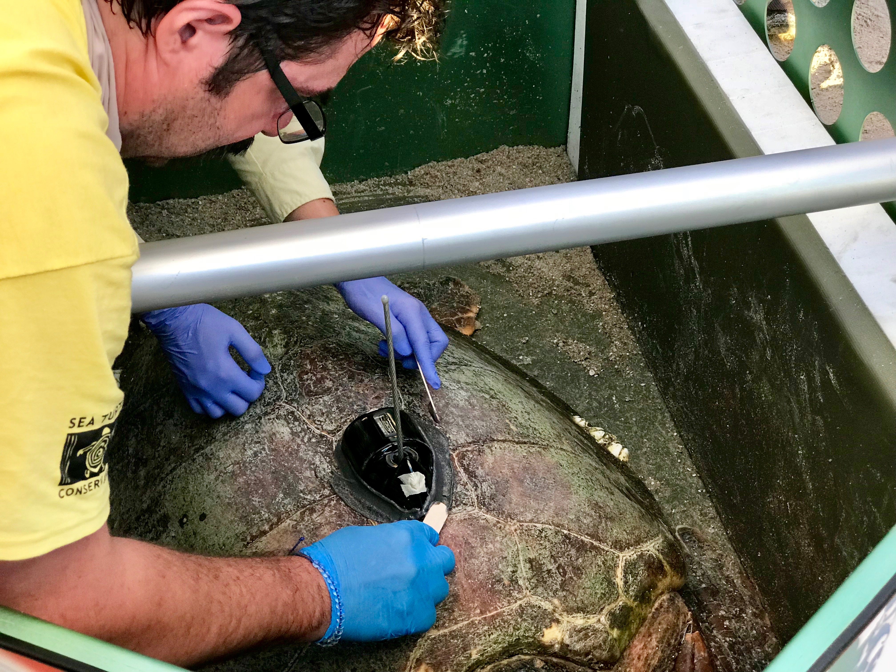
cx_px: 448
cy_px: 336
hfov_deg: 33.8
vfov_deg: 25.7
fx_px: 1475
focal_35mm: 57
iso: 125
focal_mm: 6.6
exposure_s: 1/120
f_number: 2.8
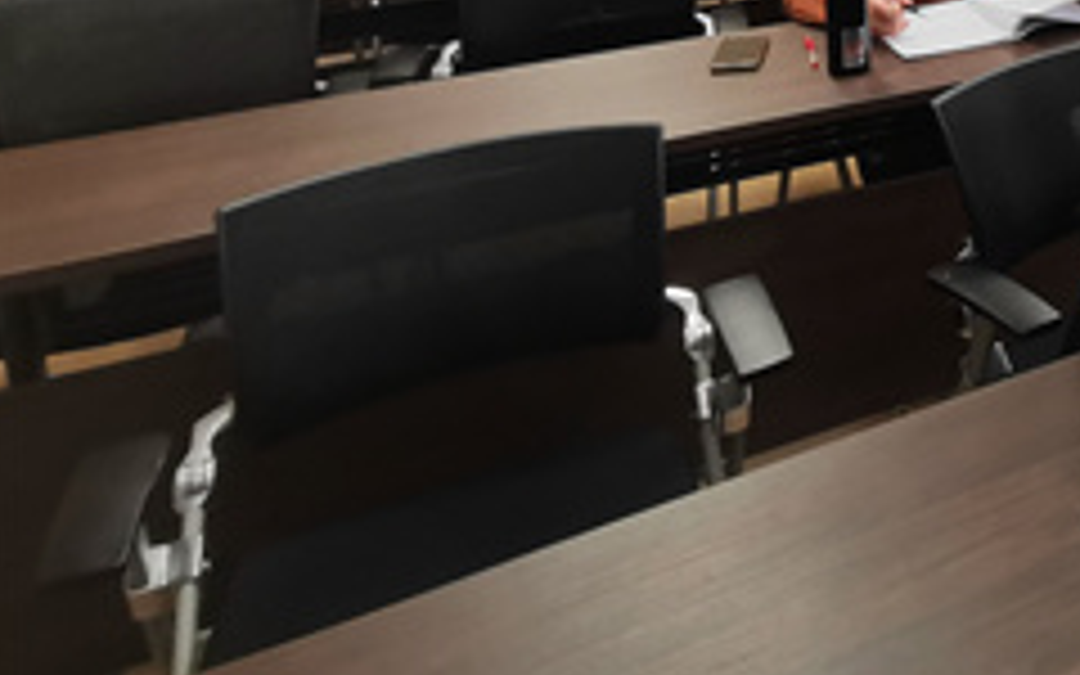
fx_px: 1325
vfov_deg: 24.6
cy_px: -220
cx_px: 1341
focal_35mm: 45
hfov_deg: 34.2
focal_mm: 2.26
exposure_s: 1/50
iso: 160
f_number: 2.2
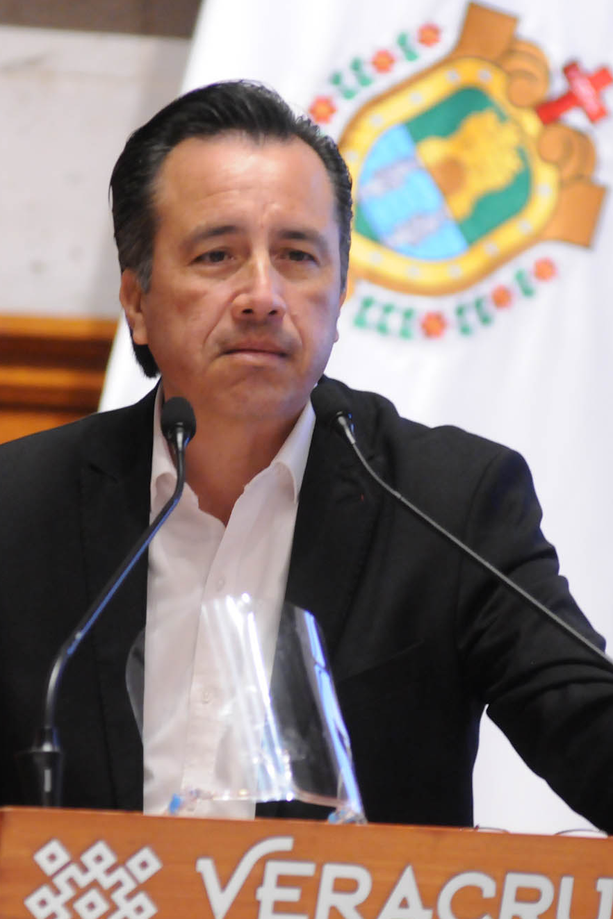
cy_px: 460
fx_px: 9833
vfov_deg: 5.4
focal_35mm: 385
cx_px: 291
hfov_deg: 3.6
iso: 2000
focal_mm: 170
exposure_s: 1/160
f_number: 2.8
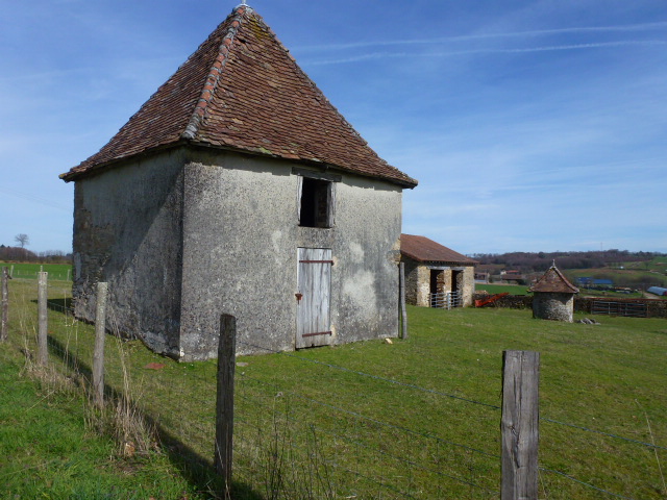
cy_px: 250
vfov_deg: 54.9
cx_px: 334
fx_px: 482
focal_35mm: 25
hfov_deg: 69.4
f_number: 4
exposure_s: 1/1300
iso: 100
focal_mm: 4.3
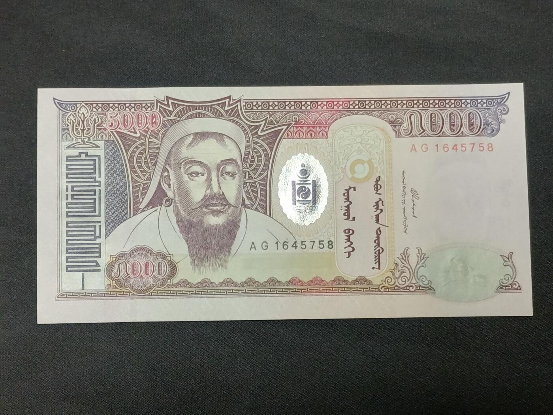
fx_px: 927
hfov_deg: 33.2
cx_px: 276
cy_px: 208
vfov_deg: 25.2
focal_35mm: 58
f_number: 1.8
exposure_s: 1/33.3
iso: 913
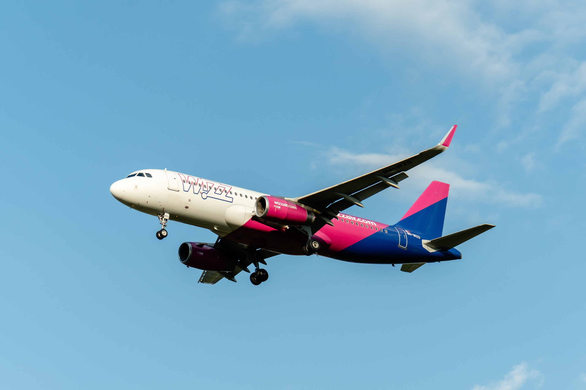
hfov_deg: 13.7
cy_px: 195
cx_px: 293
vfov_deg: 9.1
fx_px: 2442
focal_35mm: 150
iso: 400
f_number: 5
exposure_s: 1/2000
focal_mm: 150
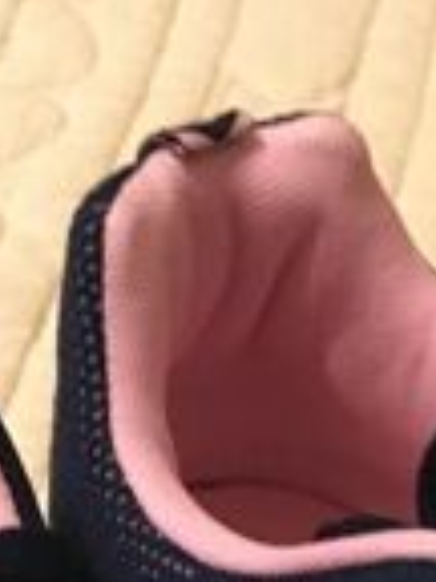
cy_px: 1281
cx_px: 343
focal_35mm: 129
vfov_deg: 12.7
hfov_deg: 11.5
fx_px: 2166
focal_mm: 4.15
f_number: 2.2
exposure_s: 1/17
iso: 200
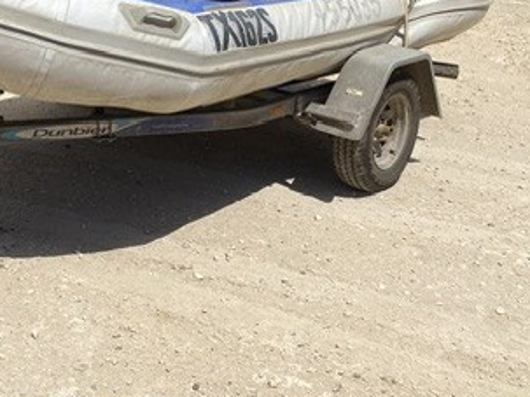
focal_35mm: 55
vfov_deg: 25.8
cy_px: 52
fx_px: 842
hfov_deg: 32.4
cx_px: 9
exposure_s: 1/6757
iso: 32
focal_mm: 4.25
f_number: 1.8
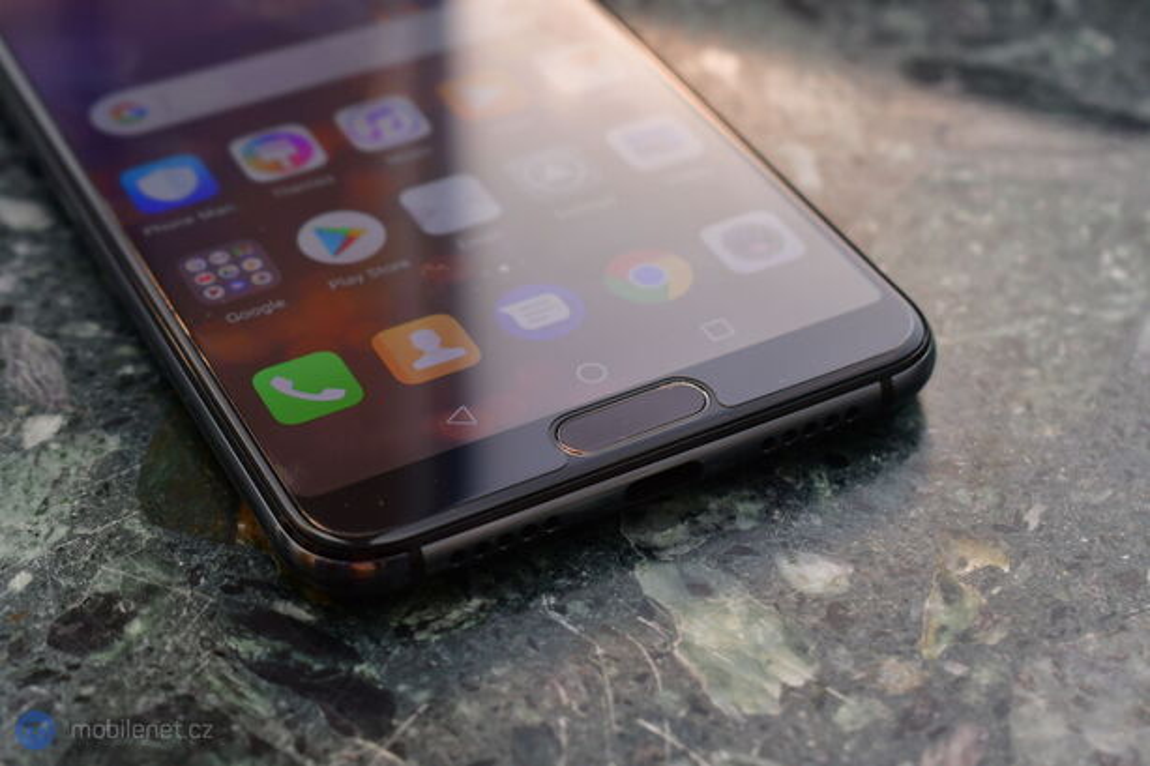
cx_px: 575
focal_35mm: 72
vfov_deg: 18.9
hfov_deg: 28.1
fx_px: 2299
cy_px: 383
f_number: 7.1
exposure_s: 1/200
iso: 400
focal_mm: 48
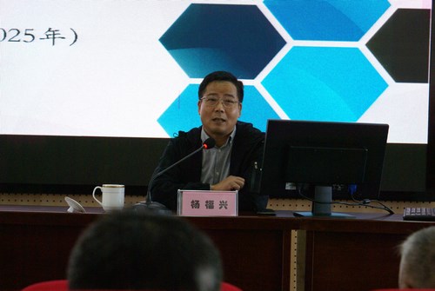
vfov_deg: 13.1
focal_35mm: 105
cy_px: 146
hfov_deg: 19.4
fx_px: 1271
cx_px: 218
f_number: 5.6
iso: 500
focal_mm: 70
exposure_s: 1/80
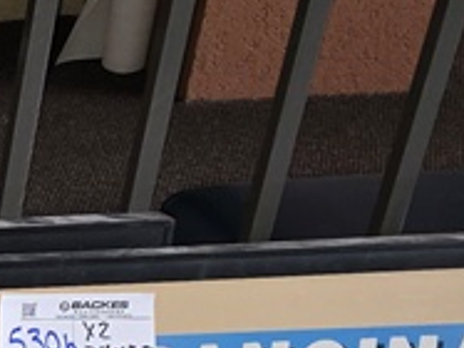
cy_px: 537
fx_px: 1688
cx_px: -591
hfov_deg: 12.7
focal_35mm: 126
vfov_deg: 11.2
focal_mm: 6.3
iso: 160
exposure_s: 1/24
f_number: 1.7
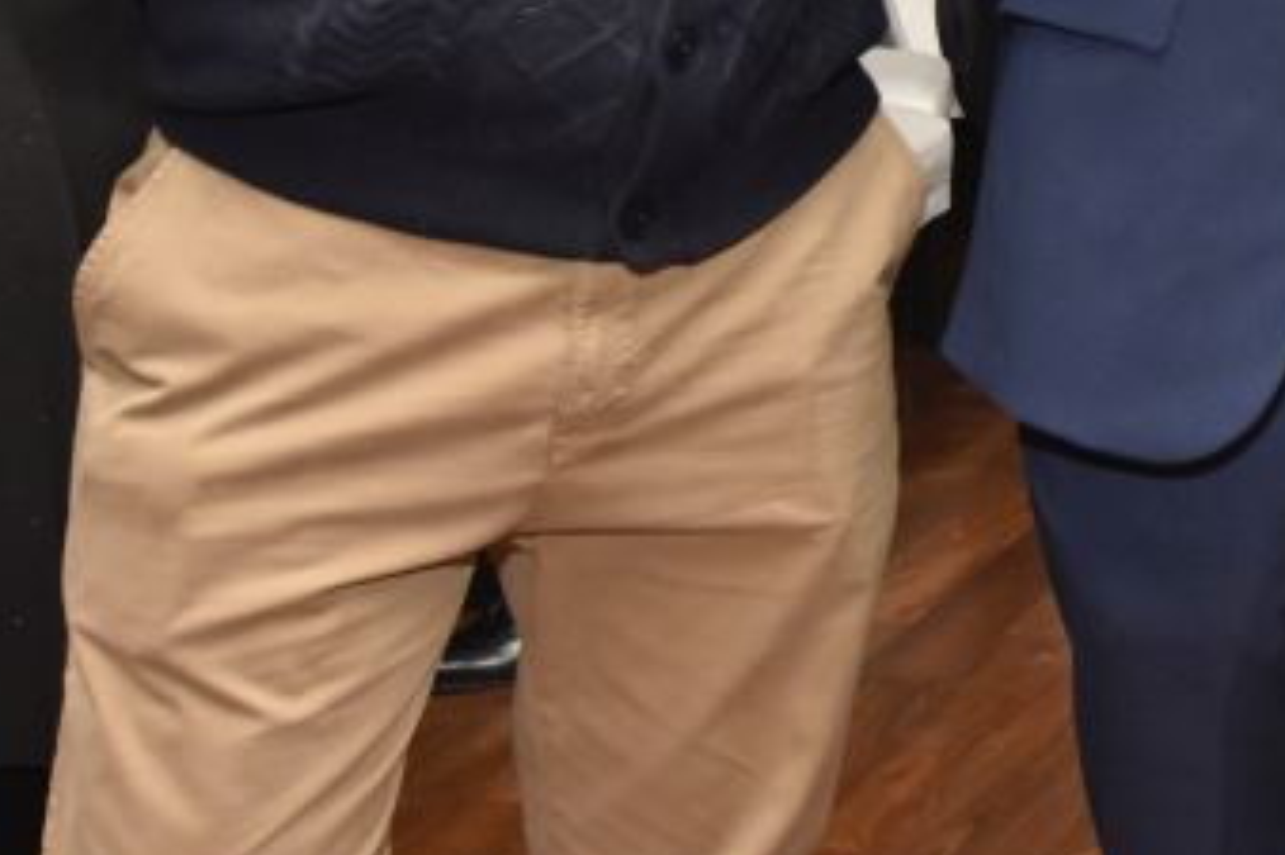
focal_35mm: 91
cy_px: -408
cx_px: 1764
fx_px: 3246
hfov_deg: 20.1
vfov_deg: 14.1
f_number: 3.2
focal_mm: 20
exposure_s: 1/100
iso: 1000
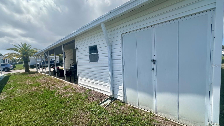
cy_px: 65
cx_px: 108
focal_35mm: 16
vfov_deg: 67.1
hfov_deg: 99.3
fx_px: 95
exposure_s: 1/2817
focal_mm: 2.22
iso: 50
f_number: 2.2
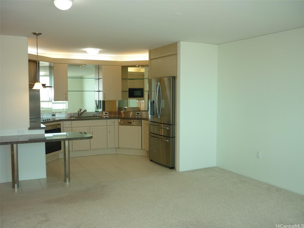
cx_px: 152
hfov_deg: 55.4
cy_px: 114
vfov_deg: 42.9
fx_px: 290
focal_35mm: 33
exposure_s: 1/60
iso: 100
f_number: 2.8
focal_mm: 5.5
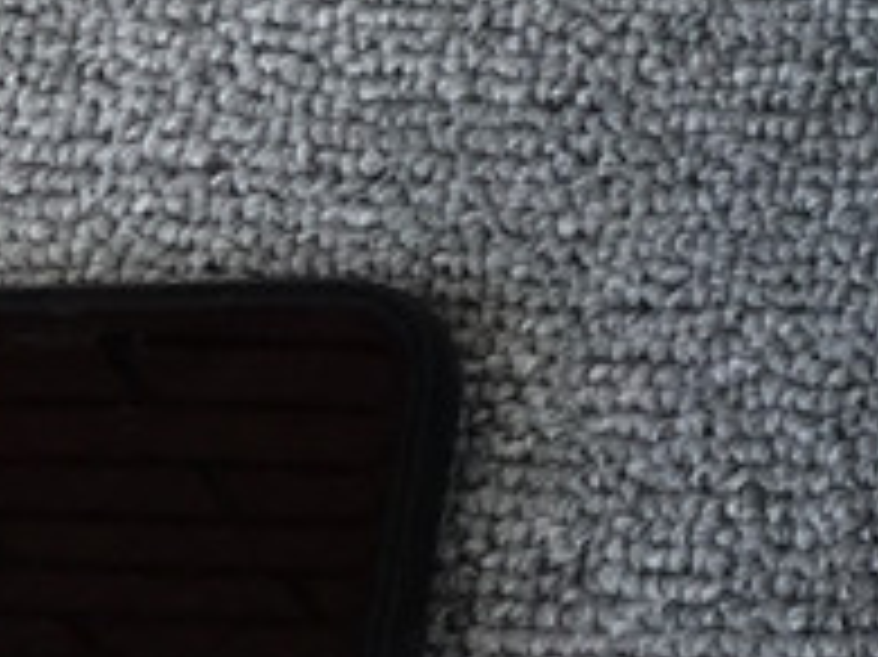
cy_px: -385
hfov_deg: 11.7
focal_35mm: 143
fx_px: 3625
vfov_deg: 10.0
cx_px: 1995
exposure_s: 1/226
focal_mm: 3.3
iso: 25
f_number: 2.4
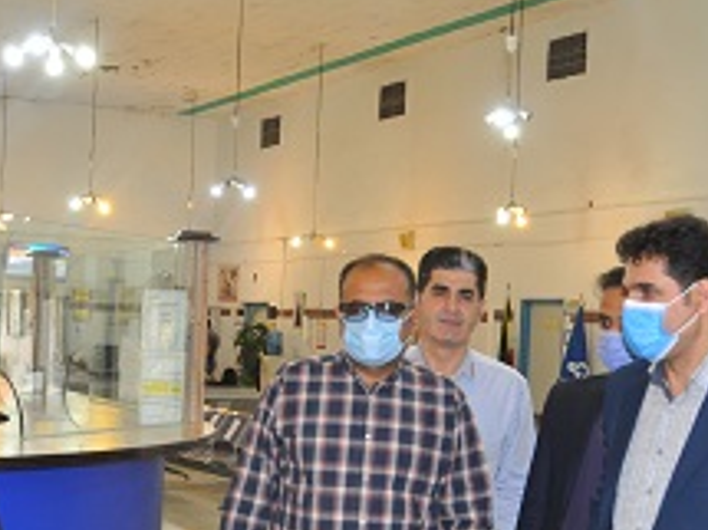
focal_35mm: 75
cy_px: 423
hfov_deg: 26.0
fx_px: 1533
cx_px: 319
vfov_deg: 19.4
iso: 800
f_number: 3.8
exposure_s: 1/60
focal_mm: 22
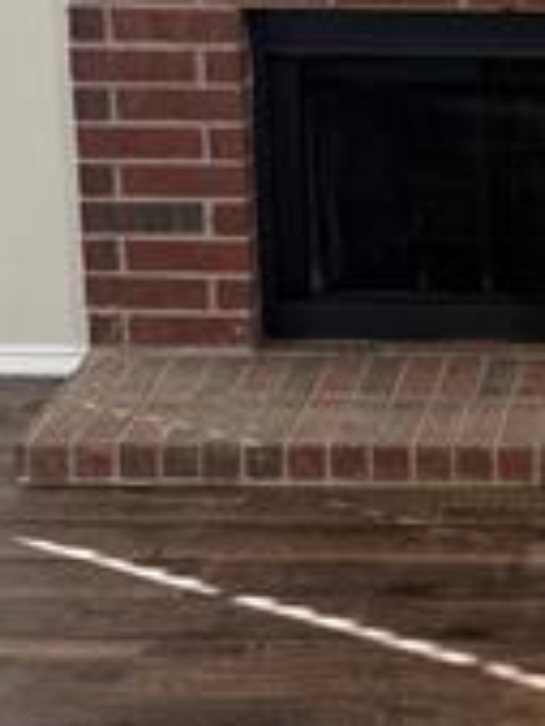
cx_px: 751
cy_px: 202
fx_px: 2285
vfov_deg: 17.9
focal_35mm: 109
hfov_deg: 13.0
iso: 125
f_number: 1.78
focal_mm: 6.76
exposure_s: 1/60
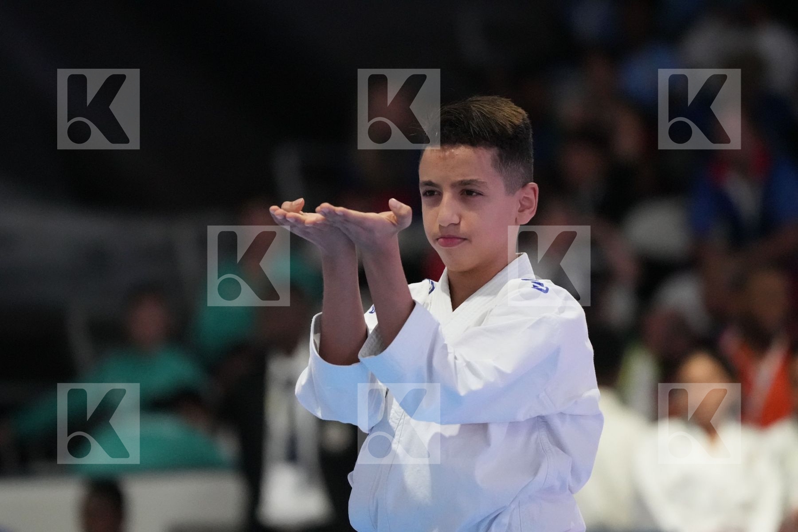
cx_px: 399
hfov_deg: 6.9
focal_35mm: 300
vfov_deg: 4.6
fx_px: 6649
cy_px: 266
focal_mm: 200
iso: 8000
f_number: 2.8
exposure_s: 1/500
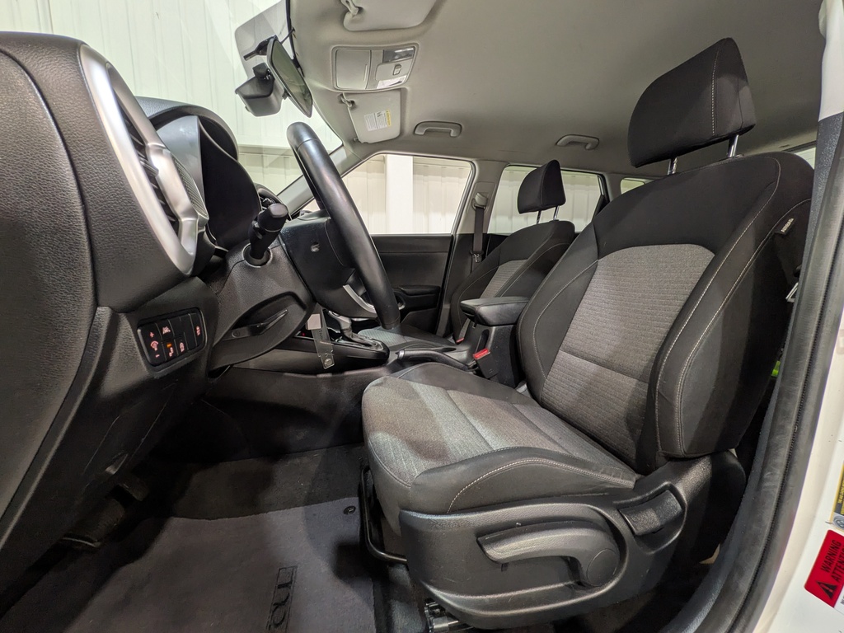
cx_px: 422
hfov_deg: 102.1
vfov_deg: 85.7
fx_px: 341
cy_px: 316
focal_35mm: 14
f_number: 2.2
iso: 50
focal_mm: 1.83
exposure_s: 1/24
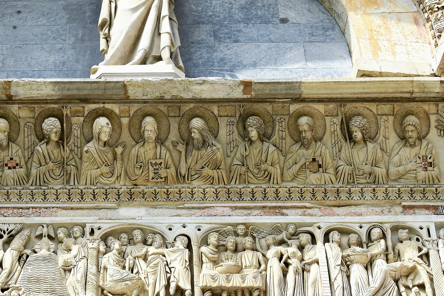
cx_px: 128
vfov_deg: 12.2
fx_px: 1379
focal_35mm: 112
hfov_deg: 18.2
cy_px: 186
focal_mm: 45
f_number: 10
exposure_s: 1/250
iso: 400
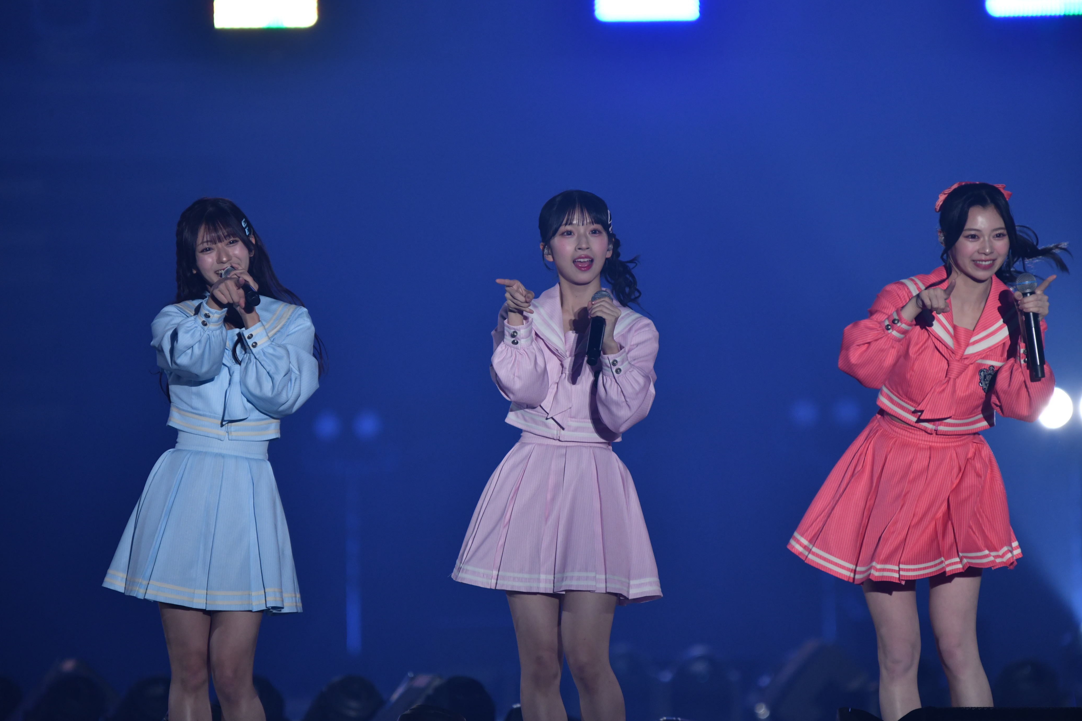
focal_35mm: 551
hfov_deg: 3.7
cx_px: 541
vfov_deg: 2.5
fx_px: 16559
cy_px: 361
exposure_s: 1/400
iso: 1250
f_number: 6.3
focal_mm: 550
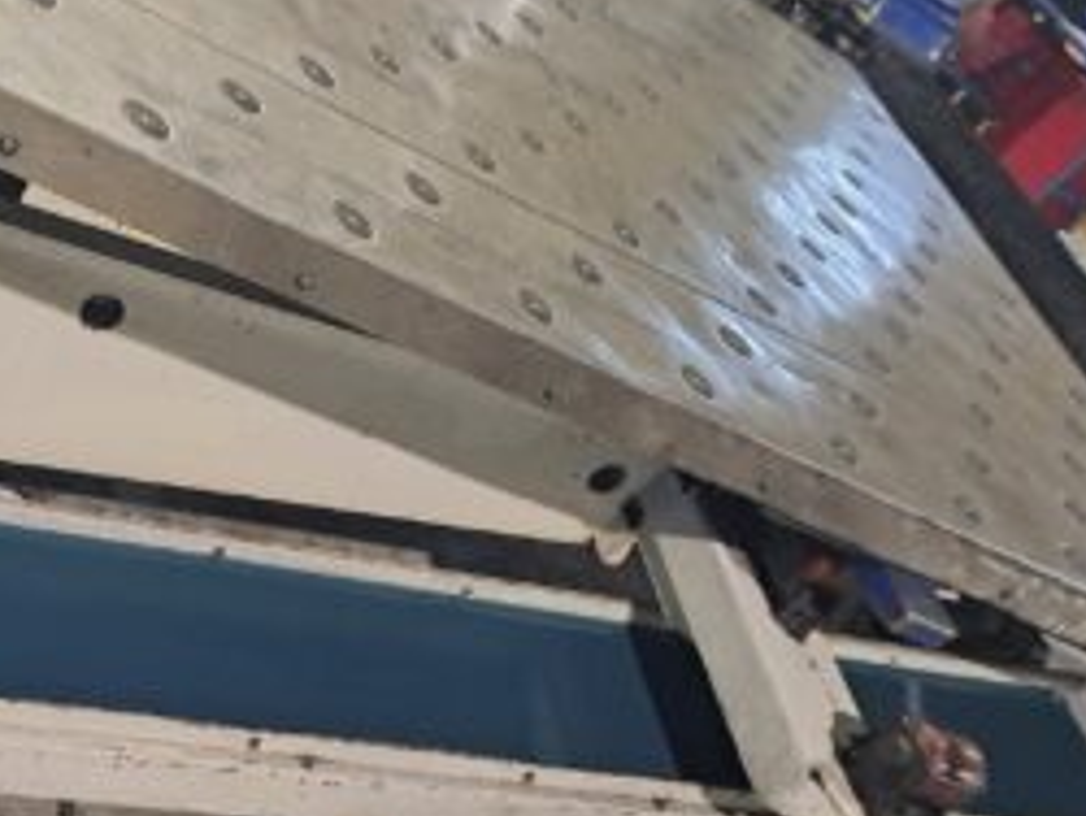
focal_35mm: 45
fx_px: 1413
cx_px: 200
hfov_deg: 40.1
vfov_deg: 32.0
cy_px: 547
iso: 320
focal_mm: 4.65
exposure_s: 1/50
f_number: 1.8
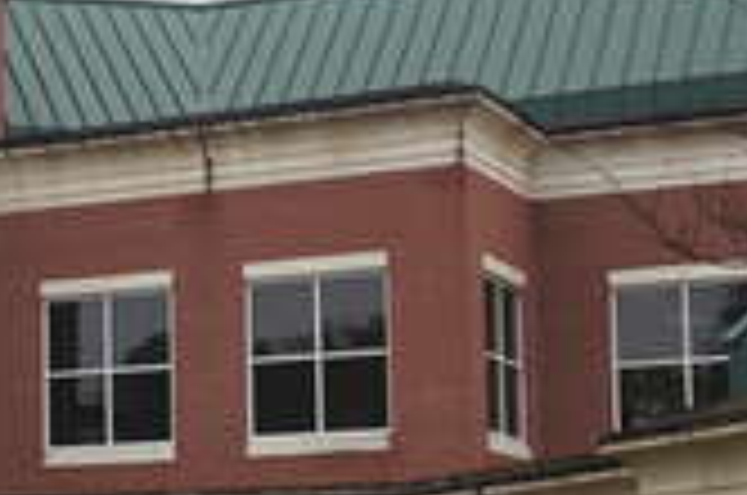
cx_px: -171
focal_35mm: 116
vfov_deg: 11.7
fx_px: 2402
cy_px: 421
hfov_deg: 16.8
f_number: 5
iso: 100
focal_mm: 16
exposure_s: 1/60
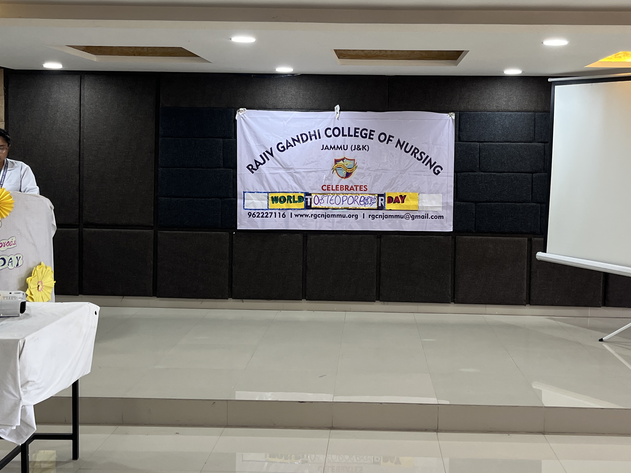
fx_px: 747
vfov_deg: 35.1
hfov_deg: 45.6
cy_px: 200
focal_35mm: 41
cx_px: 363
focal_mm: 5.1
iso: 100
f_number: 1.6
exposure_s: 1/100
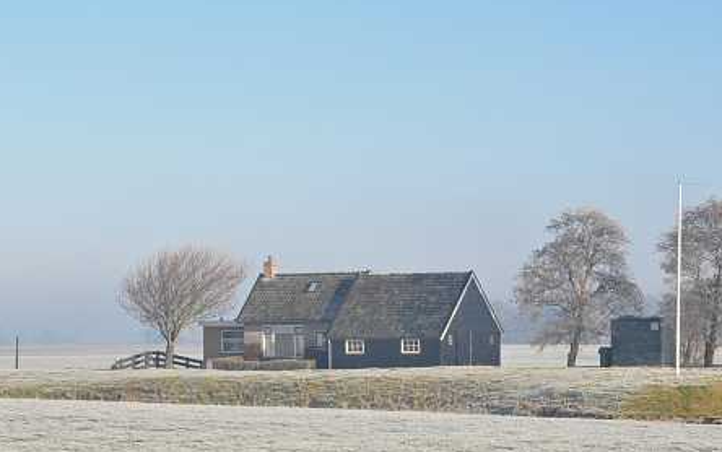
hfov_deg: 21.6
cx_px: 363
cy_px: 236
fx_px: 1890
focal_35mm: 96
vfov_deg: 13.6
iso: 320
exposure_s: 1/250
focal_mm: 62
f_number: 14
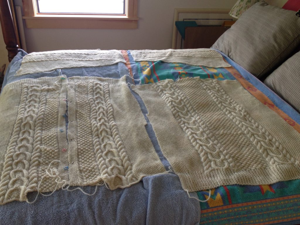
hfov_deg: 52.6
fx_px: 303
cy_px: 112
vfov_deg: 40.7
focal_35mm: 35
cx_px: 150
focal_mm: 4.28
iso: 50
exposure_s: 1/30
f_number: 2.4
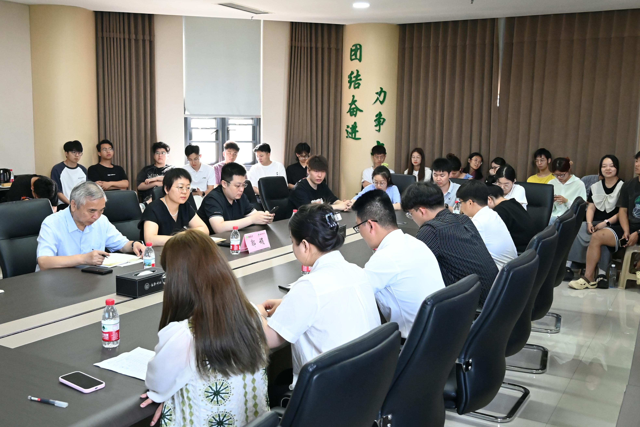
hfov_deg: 53.1
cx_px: 320
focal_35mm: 36
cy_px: 214
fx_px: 640
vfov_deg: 36.9
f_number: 5
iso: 6400
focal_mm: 24
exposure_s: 1/160
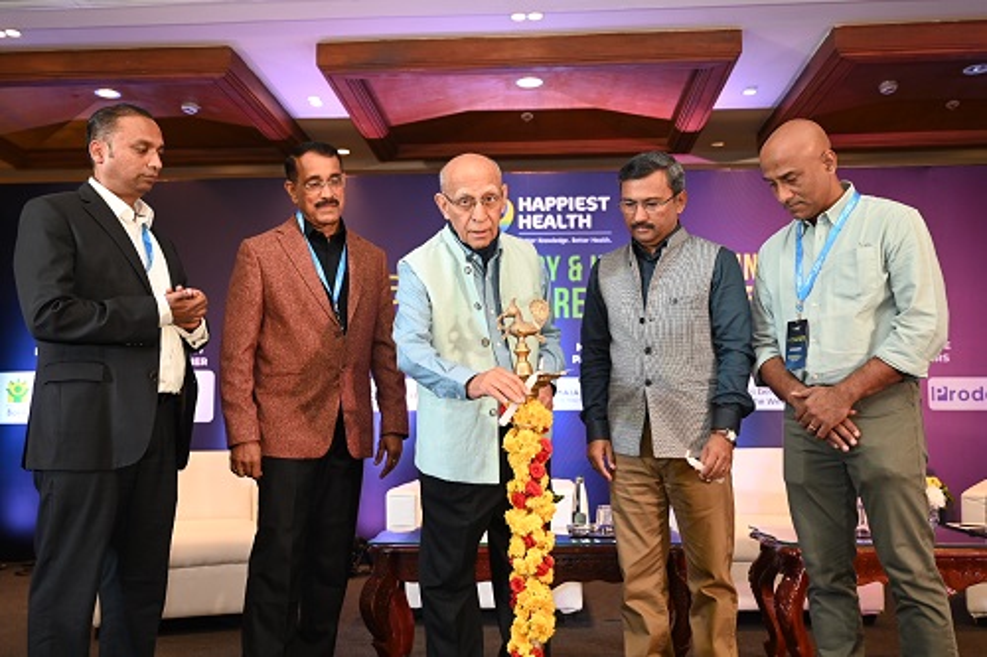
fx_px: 959
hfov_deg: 54.5
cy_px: 328
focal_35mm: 35
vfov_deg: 37.8
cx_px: 494
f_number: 4
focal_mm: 35
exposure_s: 1/125
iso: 640
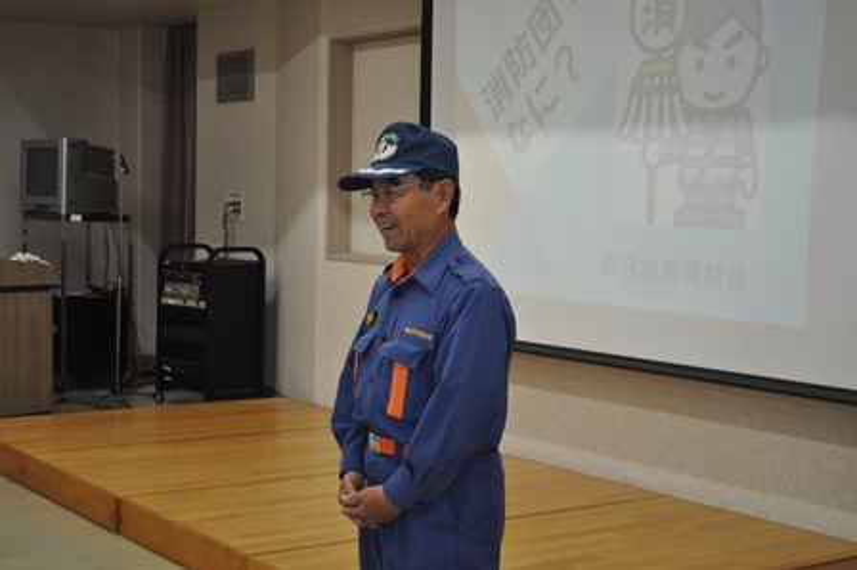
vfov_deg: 22.6
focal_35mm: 60
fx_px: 1427
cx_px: 428
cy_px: 285
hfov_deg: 33.4
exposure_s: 1/125
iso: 400
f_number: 5.3
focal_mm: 40
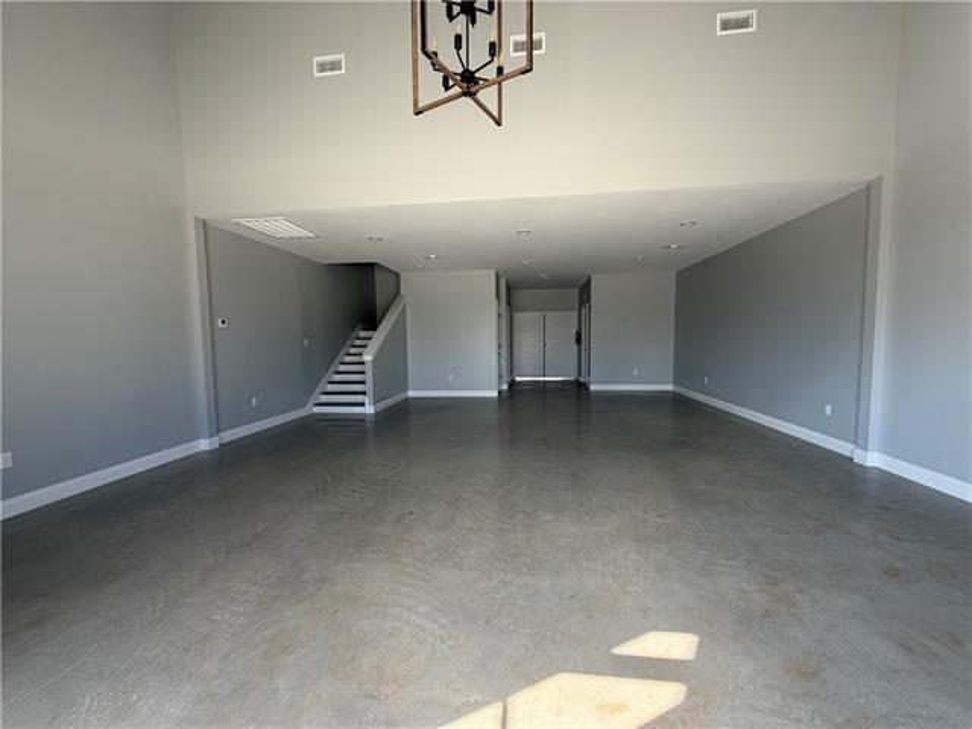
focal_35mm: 14
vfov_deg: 85.7
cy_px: 364
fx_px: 393
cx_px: 486
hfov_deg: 102.1
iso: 80
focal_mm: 2.22
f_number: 2.2
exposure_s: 1/121
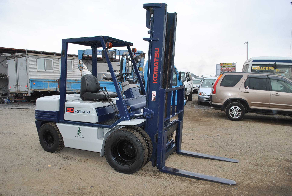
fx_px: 244
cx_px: 146
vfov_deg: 43.7
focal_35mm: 30
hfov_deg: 61.9
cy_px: 98
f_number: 5
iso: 100
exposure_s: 1/200
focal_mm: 20
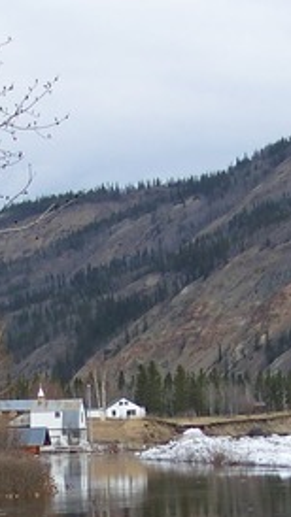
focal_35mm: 143
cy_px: 496
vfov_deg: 14.8
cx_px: 87
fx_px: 1963
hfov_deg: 8.5
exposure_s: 1/320
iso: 64
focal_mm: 5.85
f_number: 2.8
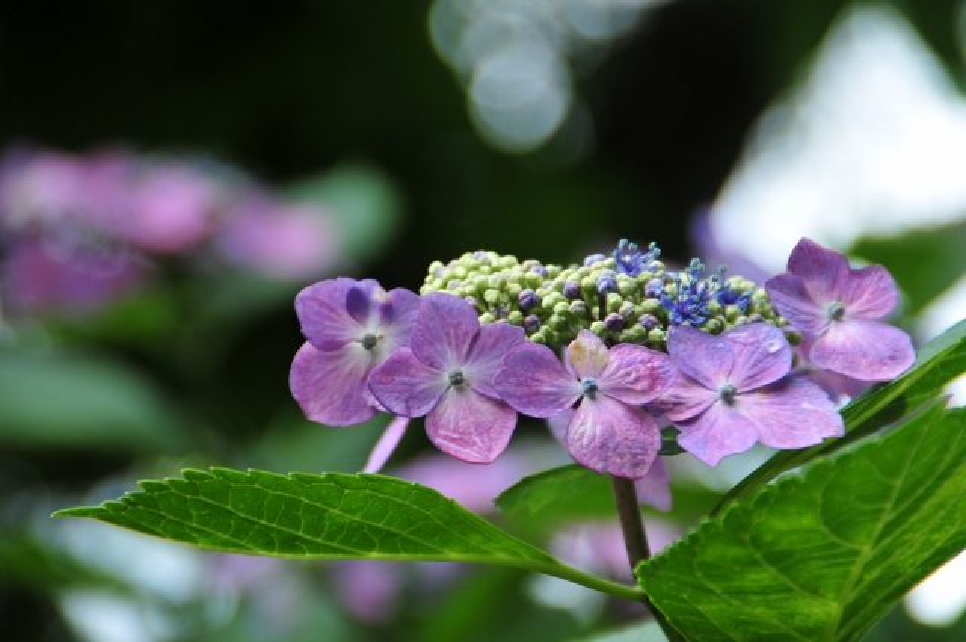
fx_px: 8040
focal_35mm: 300
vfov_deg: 4.6
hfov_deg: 6.9
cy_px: 321
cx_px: 483
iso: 200
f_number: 7.1
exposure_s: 1/200
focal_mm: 200
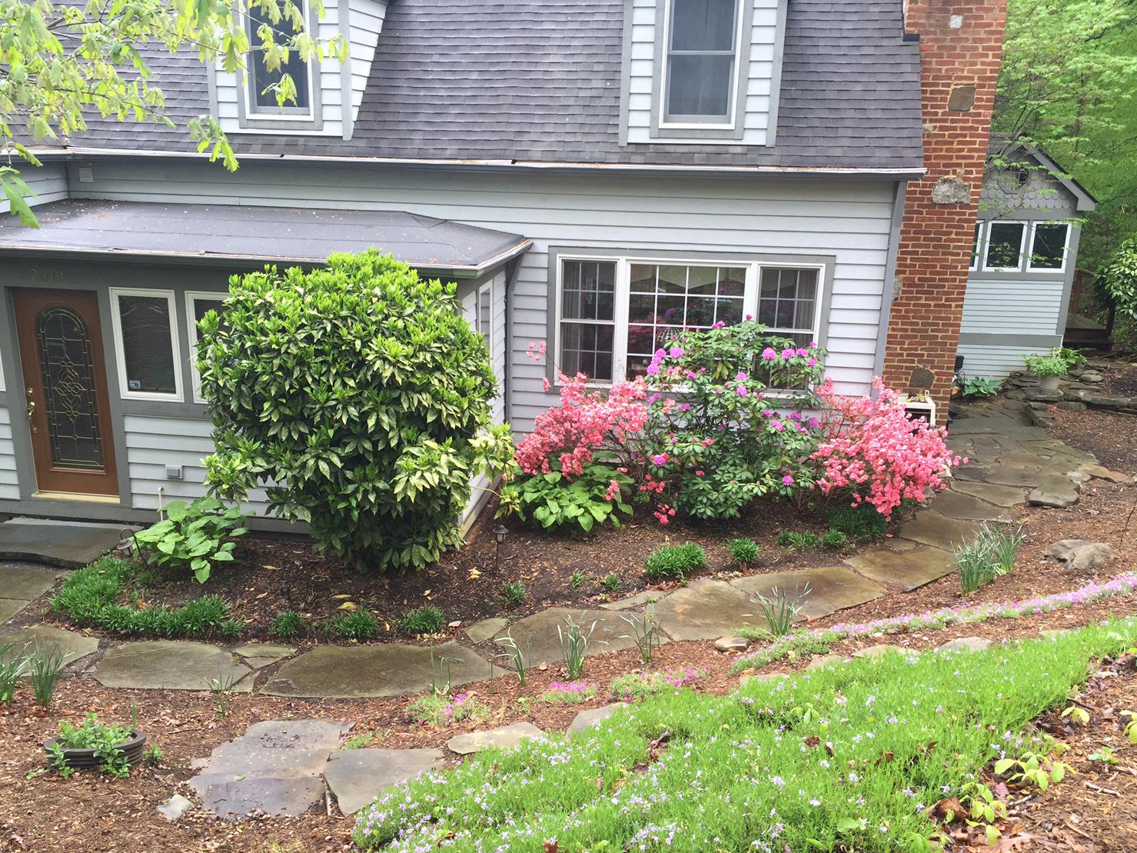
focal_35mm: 32
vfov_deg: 44.1
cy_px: 466
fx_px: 1051
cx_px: 535
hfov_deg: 56.8
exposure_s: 1/120
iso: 40
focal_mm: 4.15
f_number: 2.2
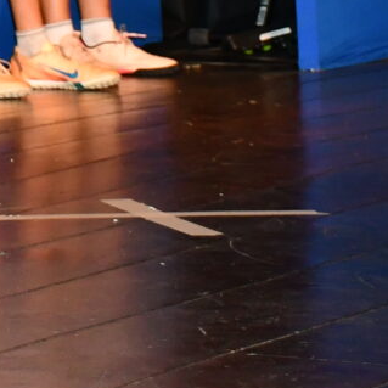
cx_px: -670
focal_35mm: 266
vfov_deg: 6.4
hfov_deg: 6.2
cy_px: -314
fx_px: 3373
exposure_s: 1/60
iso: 1400
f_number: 4.2
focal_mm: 35
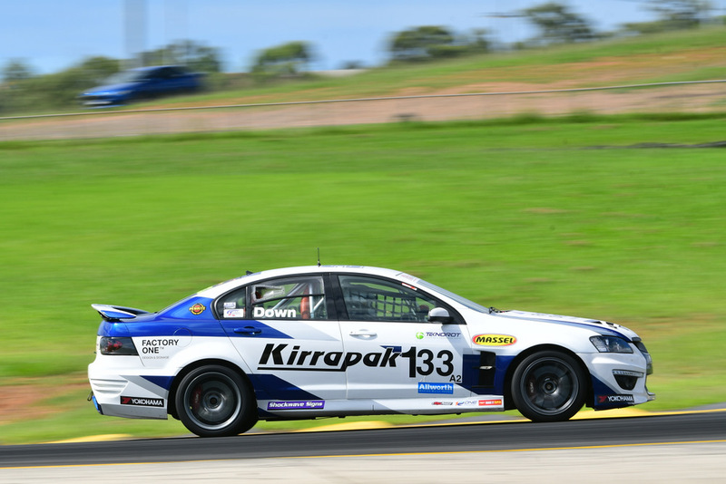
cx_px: 363
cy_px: 242
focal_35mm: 300
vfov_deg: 4.6
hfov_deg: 6.9
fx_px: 6052
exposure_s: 1/80
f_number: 14
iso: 100
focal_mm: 200
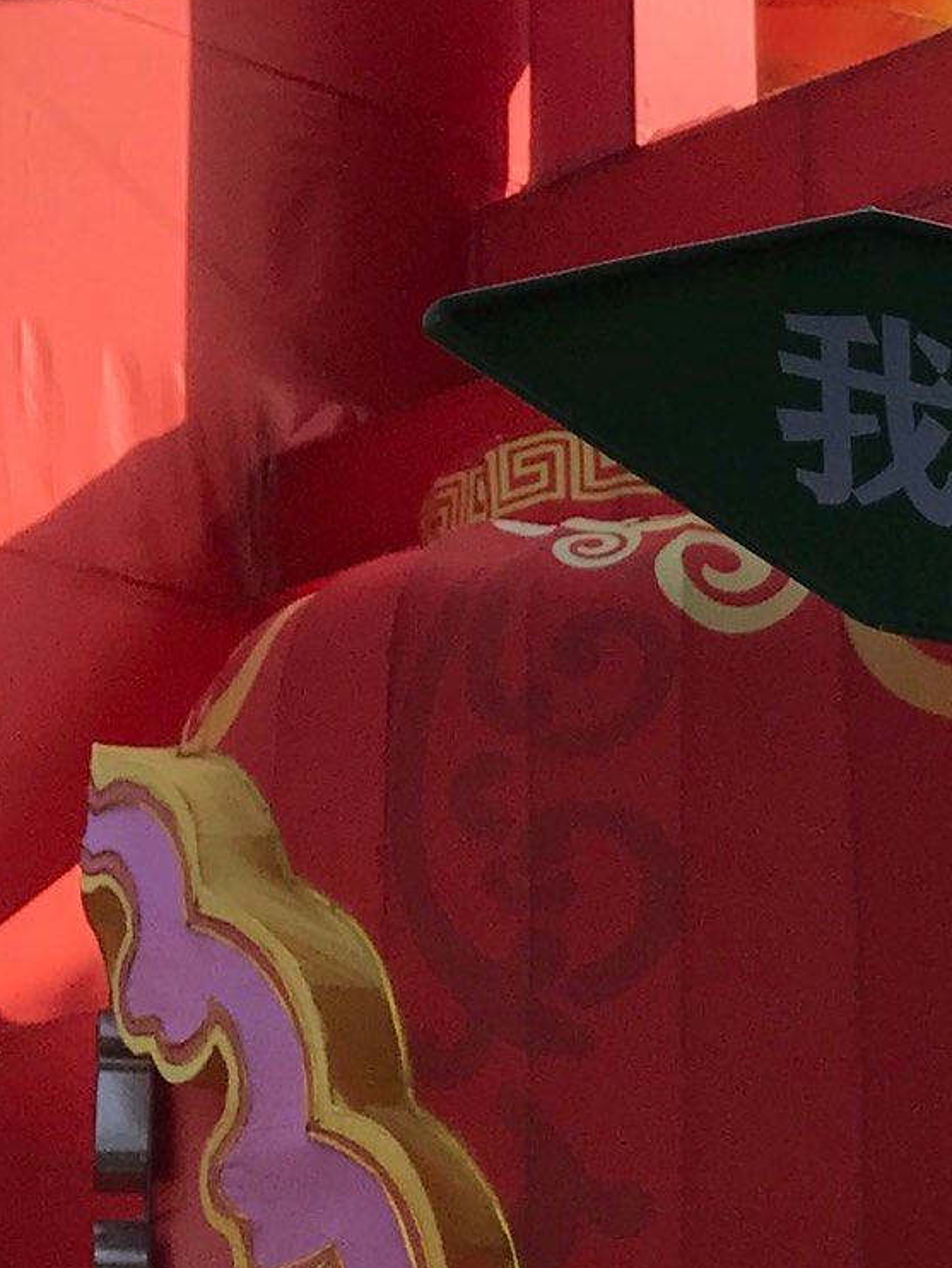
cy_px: 1121
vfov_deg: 18.8
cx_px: 1718
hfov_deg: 13.0
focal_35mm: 103
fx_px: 3775
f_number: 1.8
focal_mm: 3.99
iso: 20
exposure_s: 1/2457
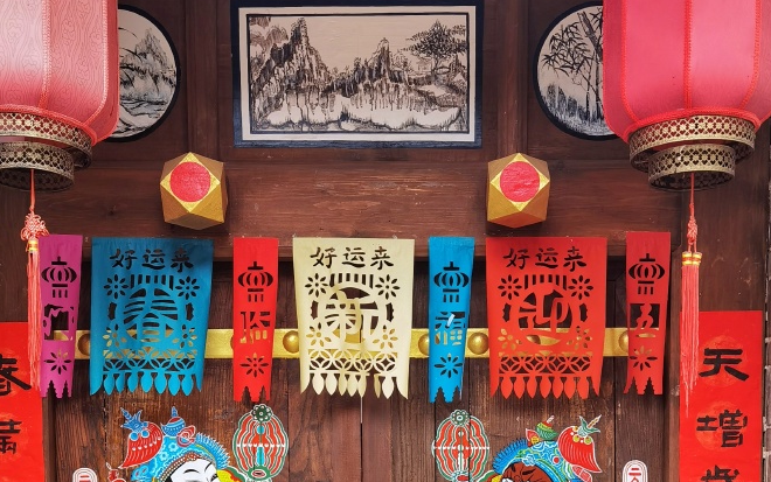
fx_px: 1093
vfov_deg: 22.8
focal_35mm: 52
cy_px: 587
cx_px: 362
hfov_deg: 38.8
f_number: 1.9
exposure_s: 1/60
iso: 125
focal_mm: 6.71
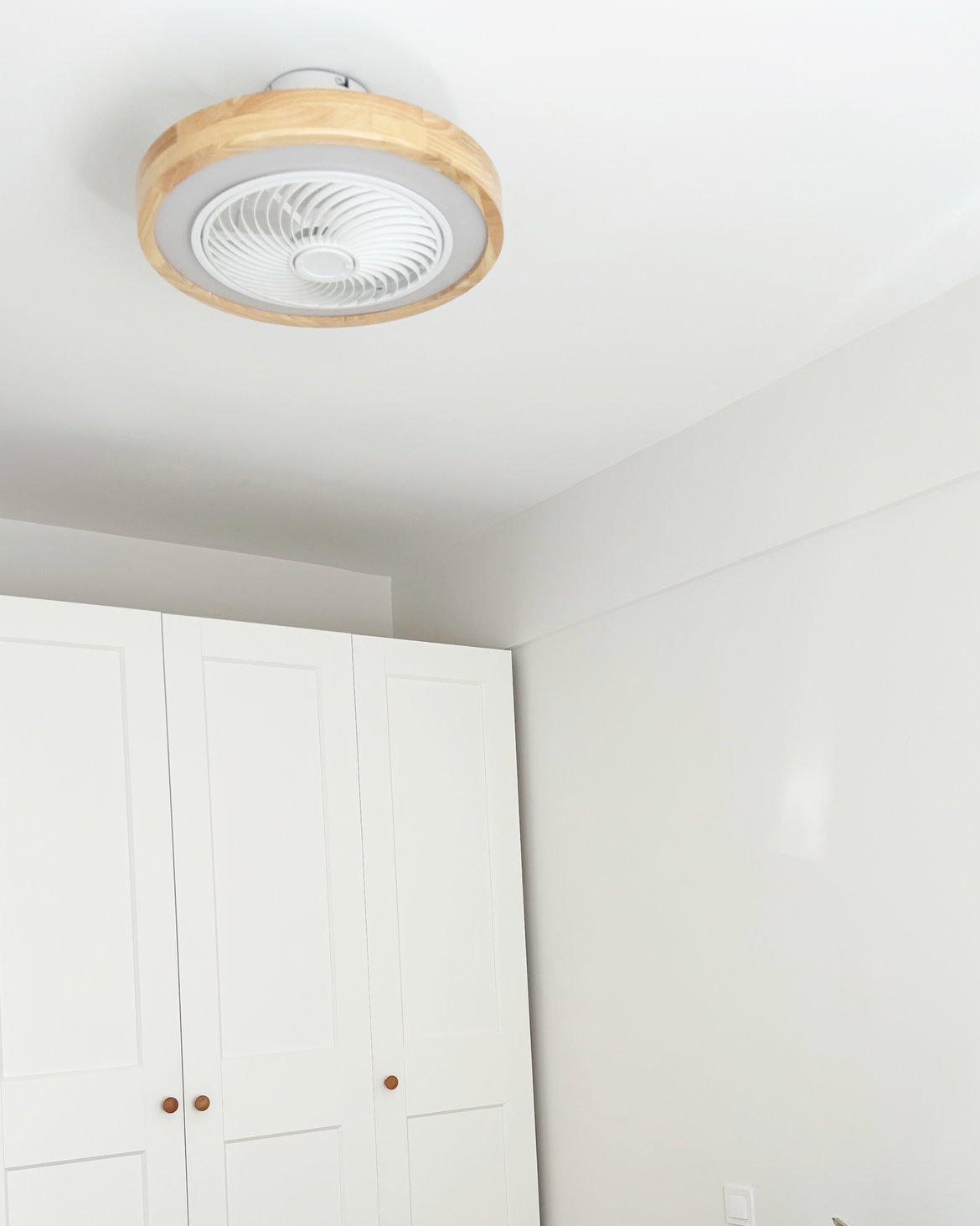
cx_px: 503
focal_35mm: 37
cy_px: 891
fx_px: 1342
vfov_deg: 47.6
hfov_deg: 40.1
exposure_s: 1/121
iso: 64
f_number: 1.6
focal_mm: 5.96
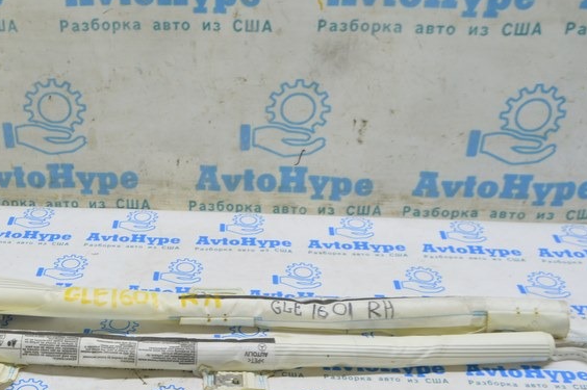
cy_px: 209
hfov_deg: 39.2
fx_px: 798
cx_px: 142
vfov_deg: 27.5
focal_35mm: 49
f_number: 5.6
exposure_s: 1/20
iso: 400
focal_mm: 18
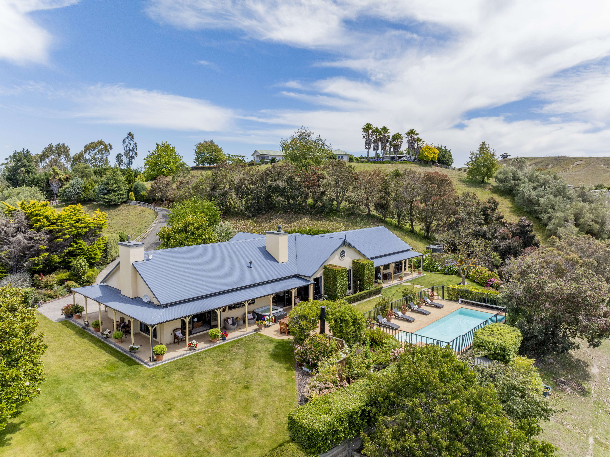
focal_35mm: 24
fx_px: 423
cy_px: 228
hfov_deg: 71.6
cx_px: 305
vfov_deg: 56.8
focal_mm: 12.29
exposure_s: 1/40
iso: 100
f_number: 8
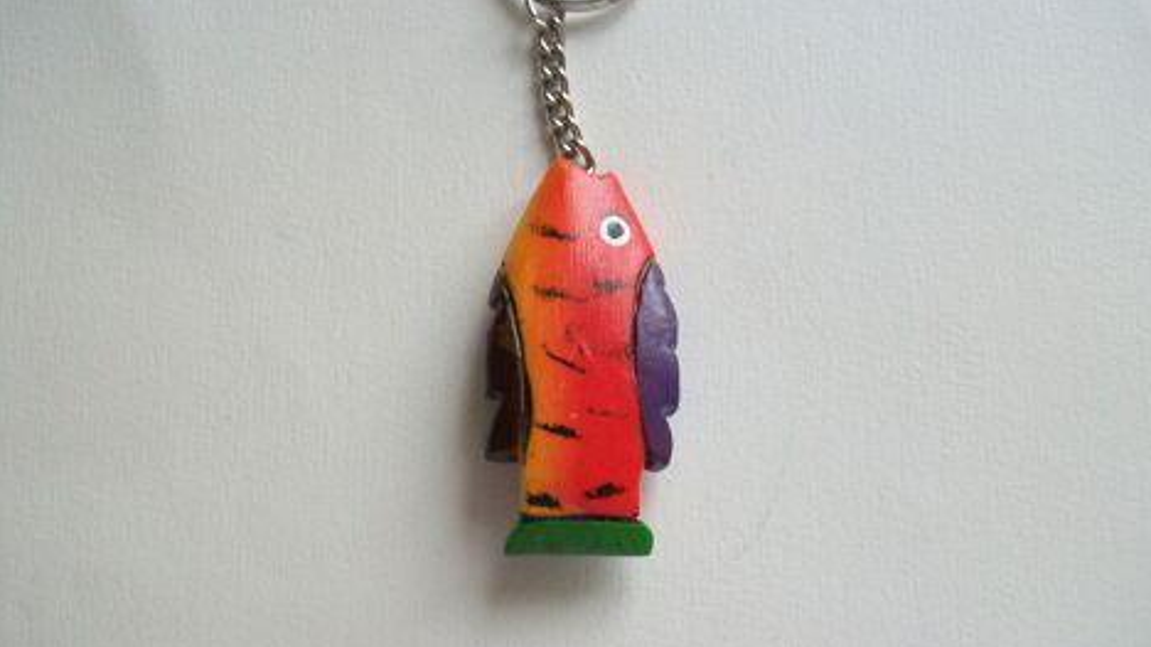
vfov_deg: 31.0
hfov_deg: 52.8
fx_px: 1159
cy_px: 236
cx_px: 585
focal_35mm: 38
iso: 160
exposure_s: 1/30
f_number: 2.8
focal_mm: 5.7
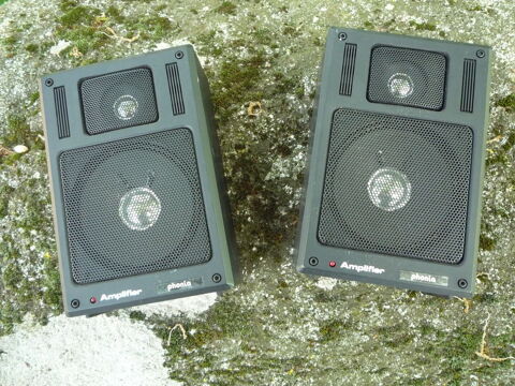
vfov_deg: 46.8
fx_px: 446
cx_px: 258
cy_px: 193
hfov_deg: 60.0
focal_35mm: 30
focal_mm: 5.2
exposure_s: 1/30
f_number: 3.3
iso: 400
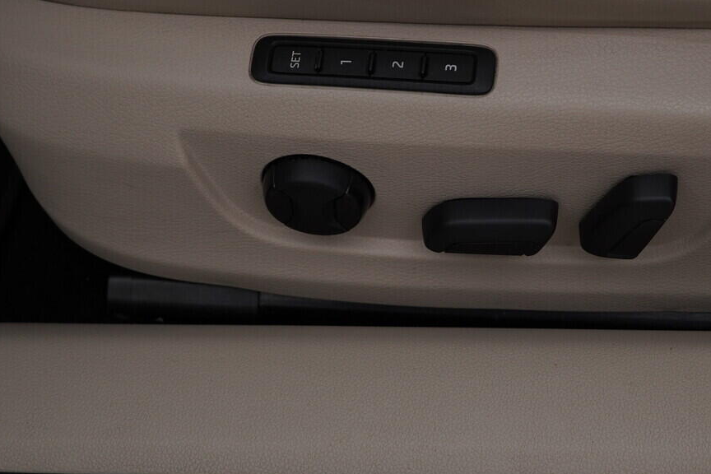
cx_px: 466
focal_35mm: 60
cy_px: 202
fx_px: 1185
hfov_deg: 33.2
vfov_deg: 22.6
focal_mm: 24
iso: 125
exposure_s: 1/125
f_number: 5
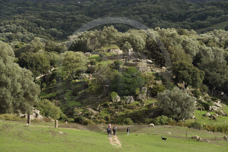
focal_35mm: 110
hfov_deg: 18.6
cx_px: 114
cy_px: 76
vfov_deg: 12.4
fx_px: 696
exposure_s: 1/250
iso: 200
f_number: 8
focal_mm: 110
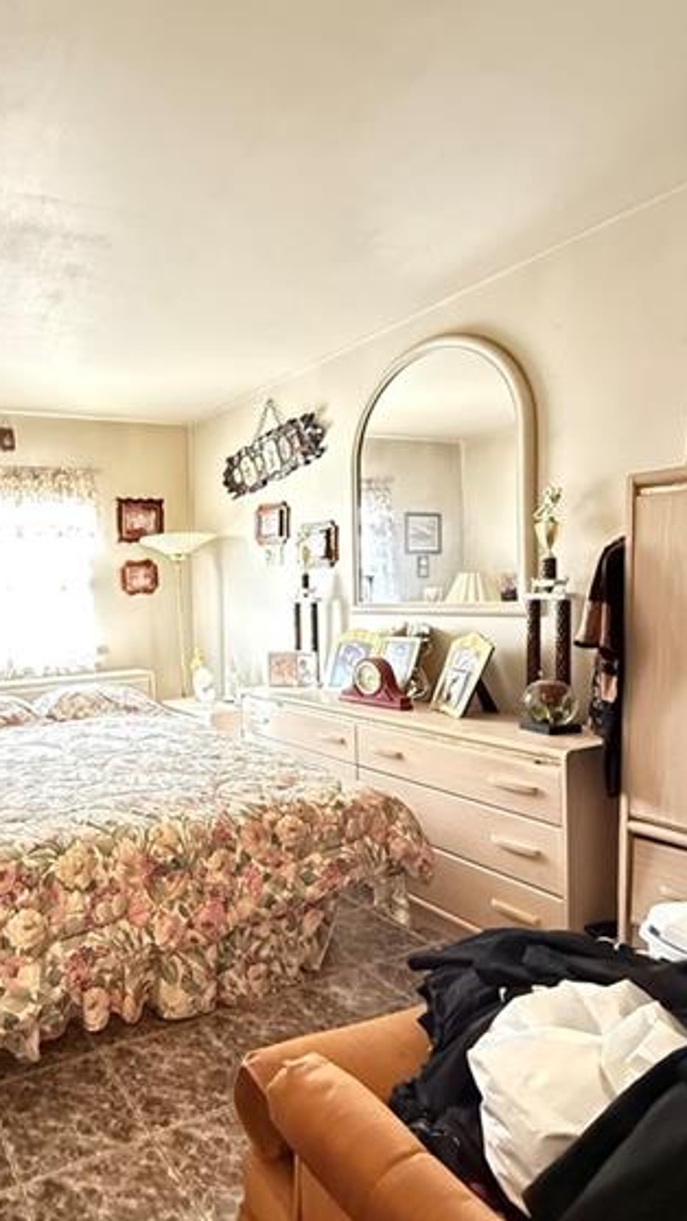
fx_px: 680
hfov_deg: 49.0
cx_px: 94
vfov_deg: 83.8
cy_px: 630
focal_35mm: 21
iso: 1600
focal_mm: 2.22
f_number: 2.2
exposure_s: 1/30
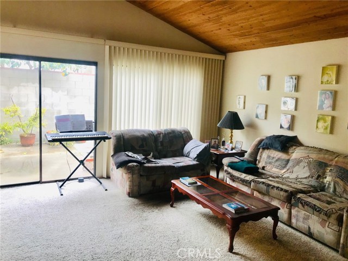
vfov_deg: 49.7
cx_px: 174
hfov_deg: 63.4
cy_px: 130
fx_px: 281
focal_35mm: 28
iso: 25
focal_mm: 3.99
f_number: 1.8
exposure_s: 1/60
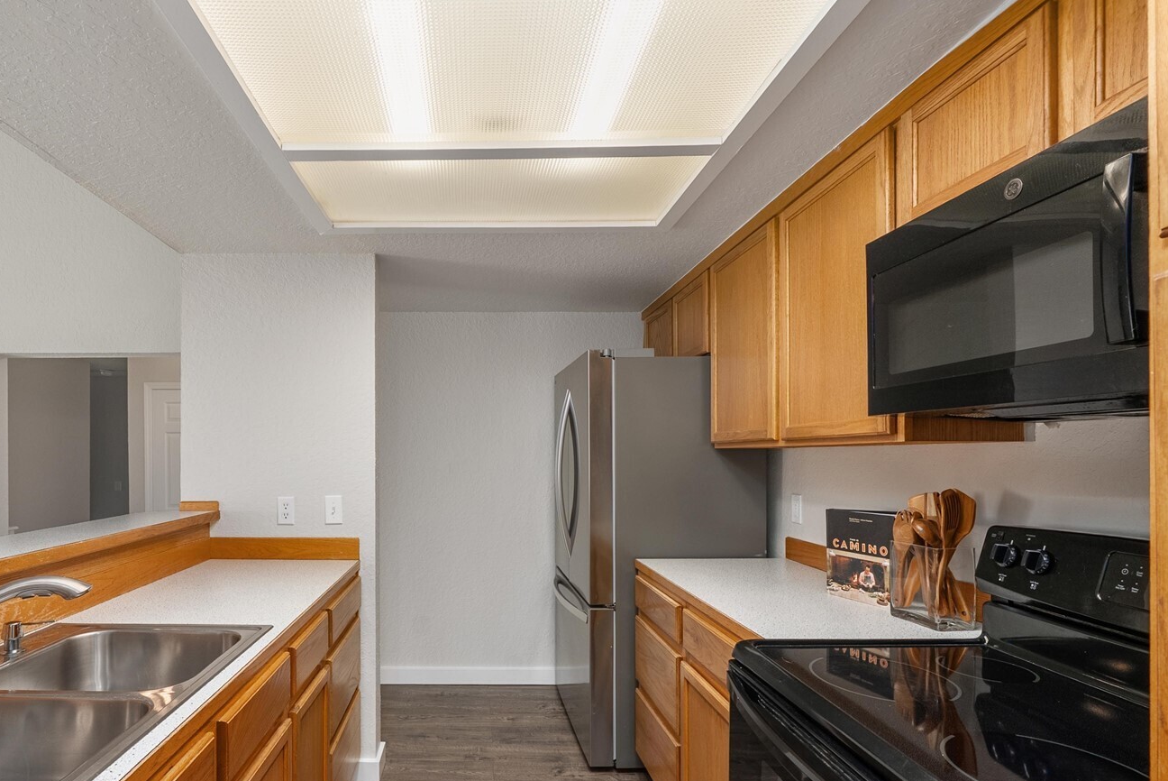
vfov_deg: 69.2
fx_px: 552
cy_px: 496
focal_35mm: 17
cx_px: 469
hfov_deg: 92.1
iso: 1000
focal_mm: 13
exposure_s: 1/8
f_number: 8
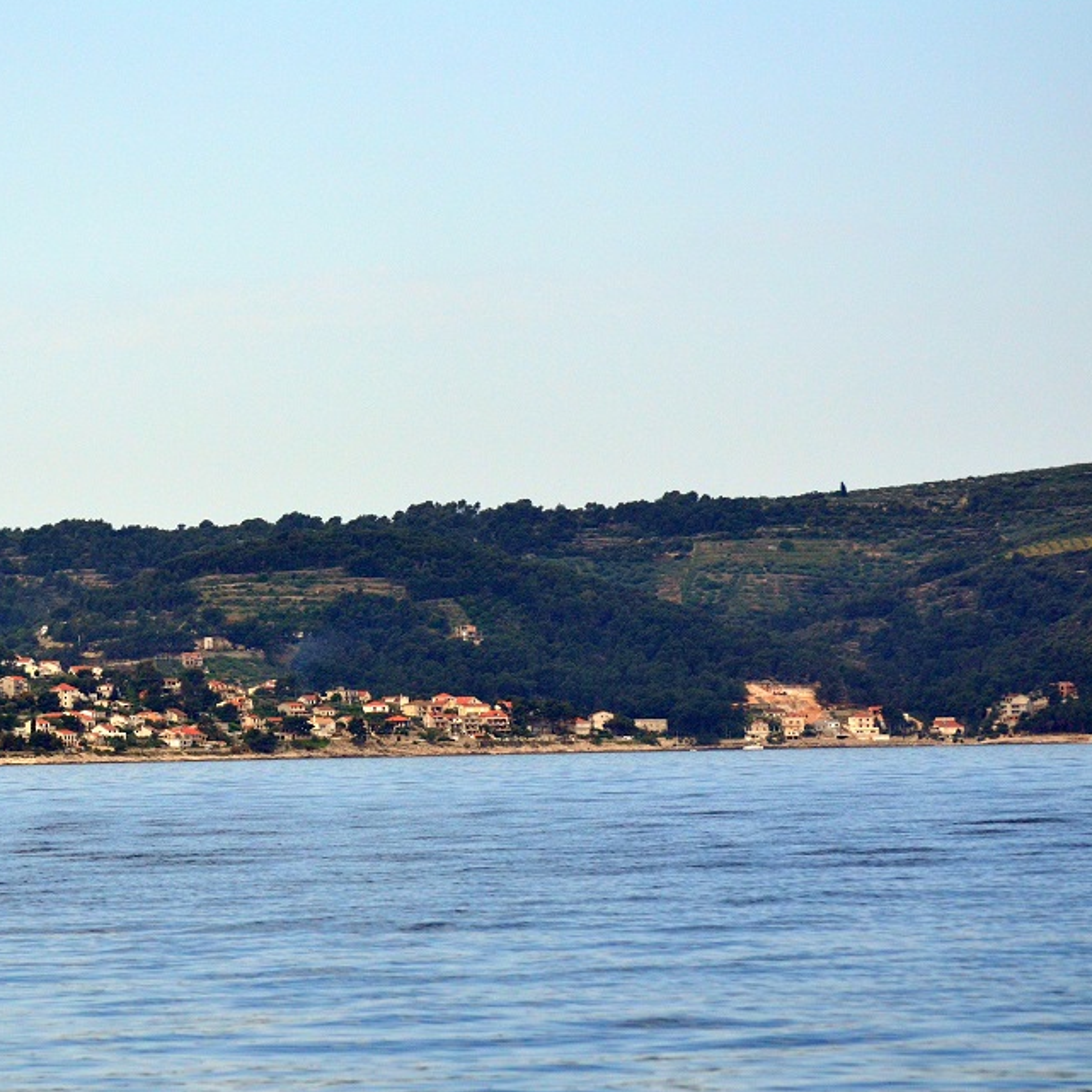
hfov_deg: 8.0
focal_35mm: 218
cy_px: 551
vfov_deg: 8.0
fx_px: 7780
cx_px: 313
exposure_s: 1/5000
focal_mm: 110
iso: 800
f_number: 4.5
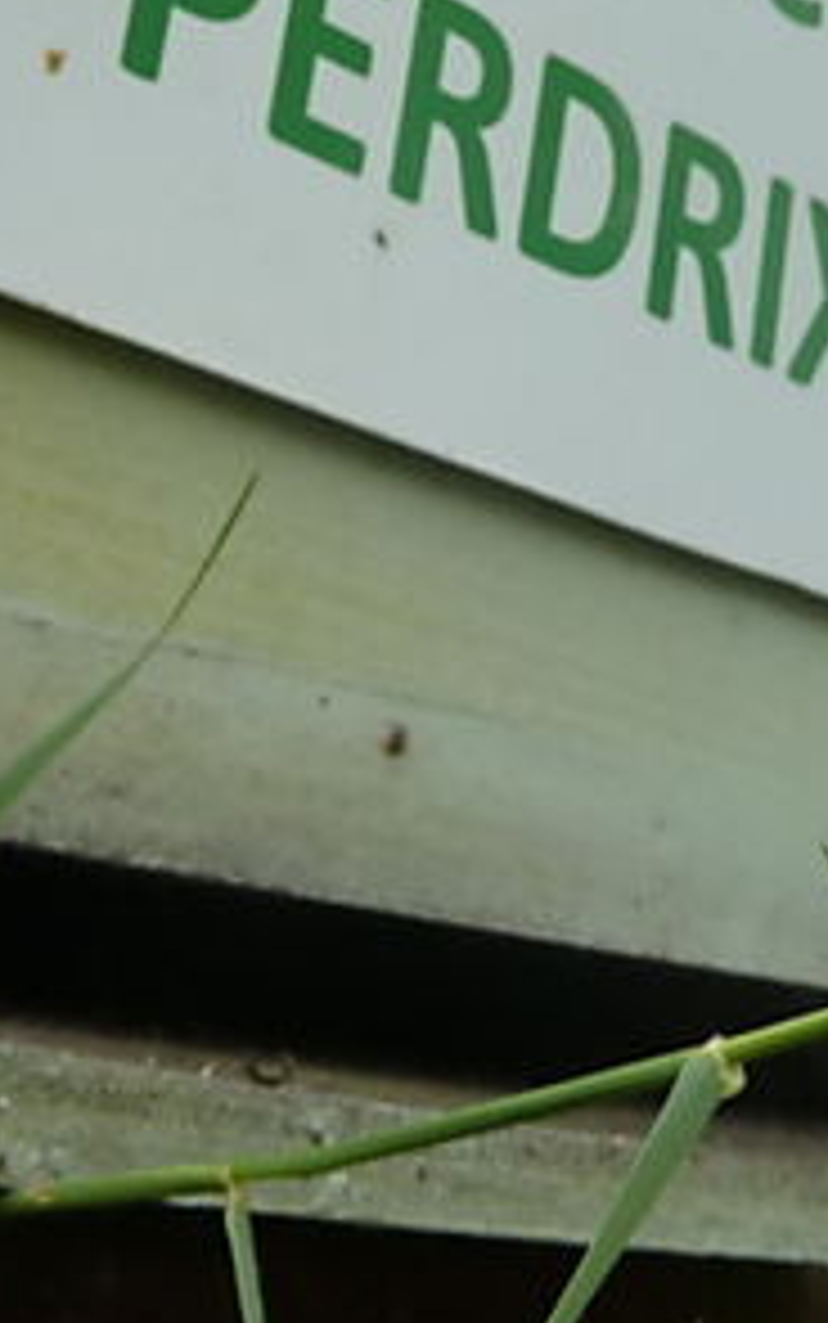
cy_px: 140
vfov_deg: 27.6
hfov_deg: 18.1
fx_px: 2597
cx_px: 450
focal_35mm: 72
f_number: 4
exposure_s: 1/250
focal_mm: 4.1
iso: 160
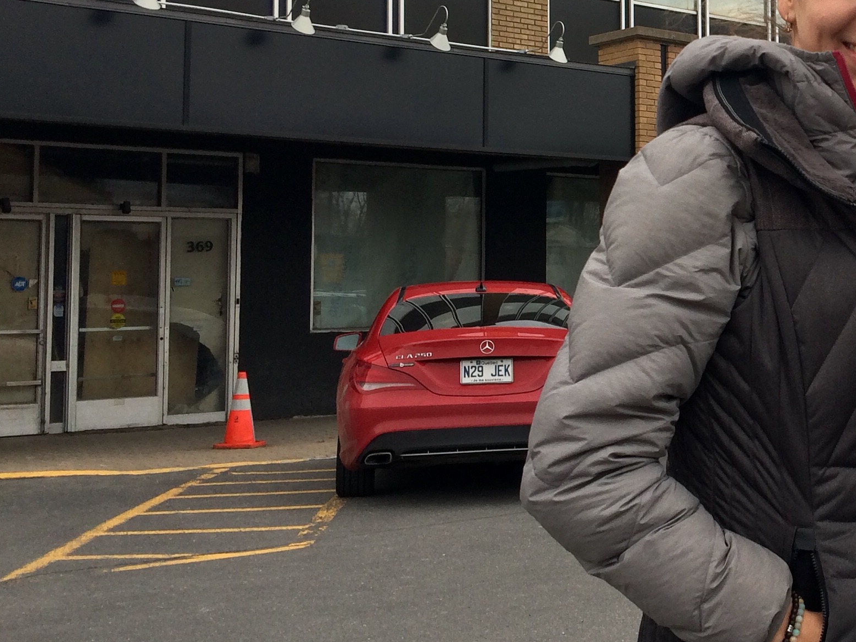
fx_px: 1508
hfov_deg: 29.5
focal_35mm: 61
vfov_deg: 23.8
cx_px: 869
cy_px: 183
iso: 32
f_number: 2.2
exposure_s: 1/253
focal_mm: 4.15
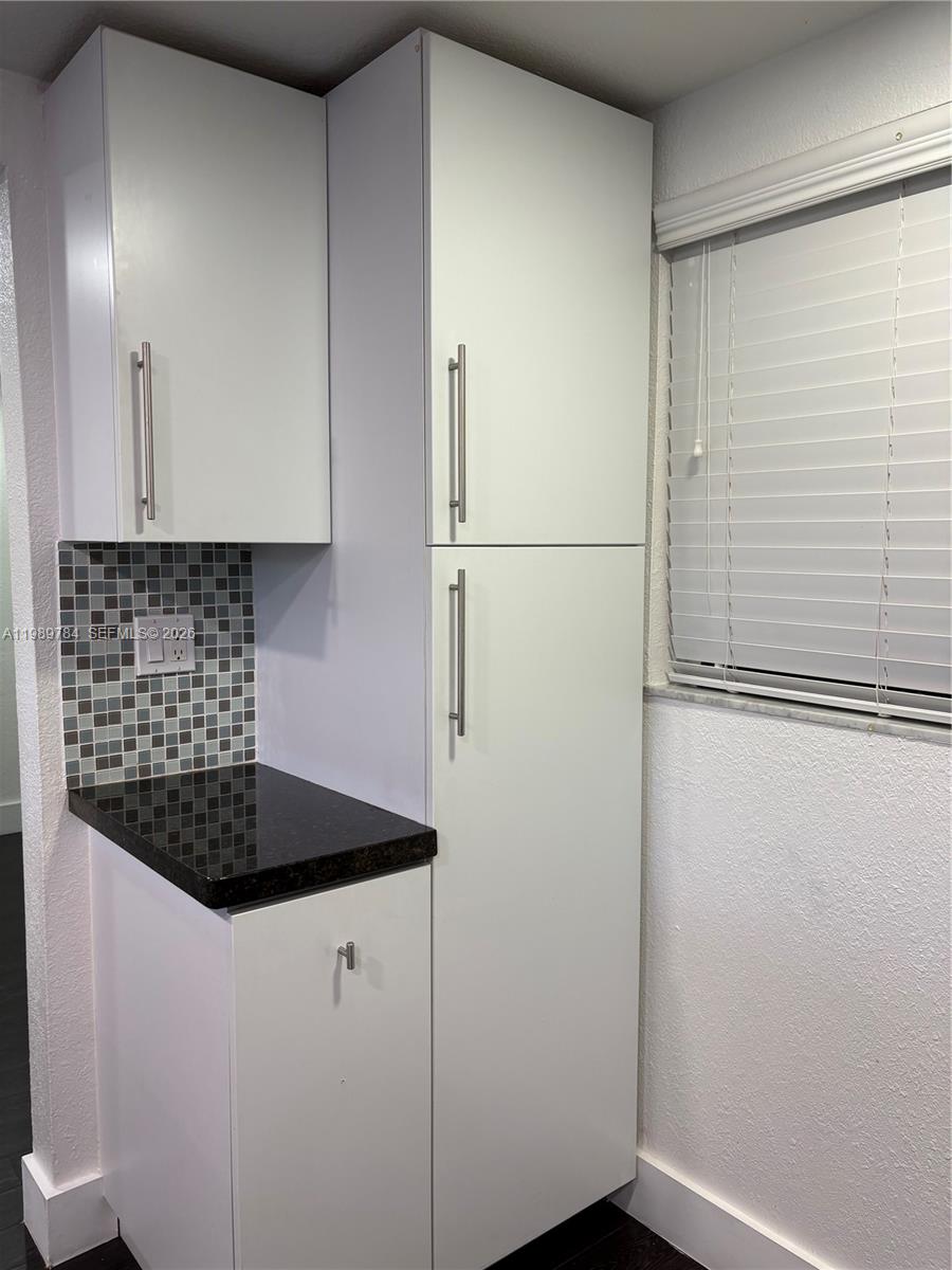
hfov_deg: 53.1
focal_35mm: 26
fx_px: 953
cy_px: 635
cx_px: 476
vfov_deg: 67.3
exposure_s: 1/60
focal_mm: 5.96
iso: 80
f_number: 1.6
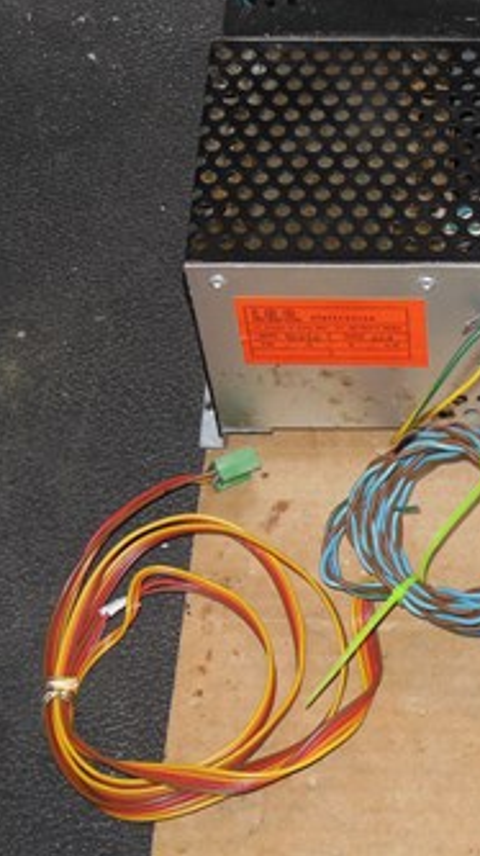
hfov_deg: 18.3
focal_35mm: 63
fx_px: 1427
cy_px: 429
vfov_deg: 33.3
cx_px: 552
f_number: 3.8
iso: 200
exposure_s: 1/30
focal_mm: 7.7
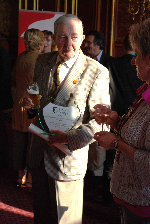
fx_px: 430
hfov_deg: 19.8
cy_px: 112
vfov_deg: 29.2
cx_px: 75
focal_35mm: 69
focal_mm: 46
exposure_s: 1/125
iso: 140
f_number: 5.6
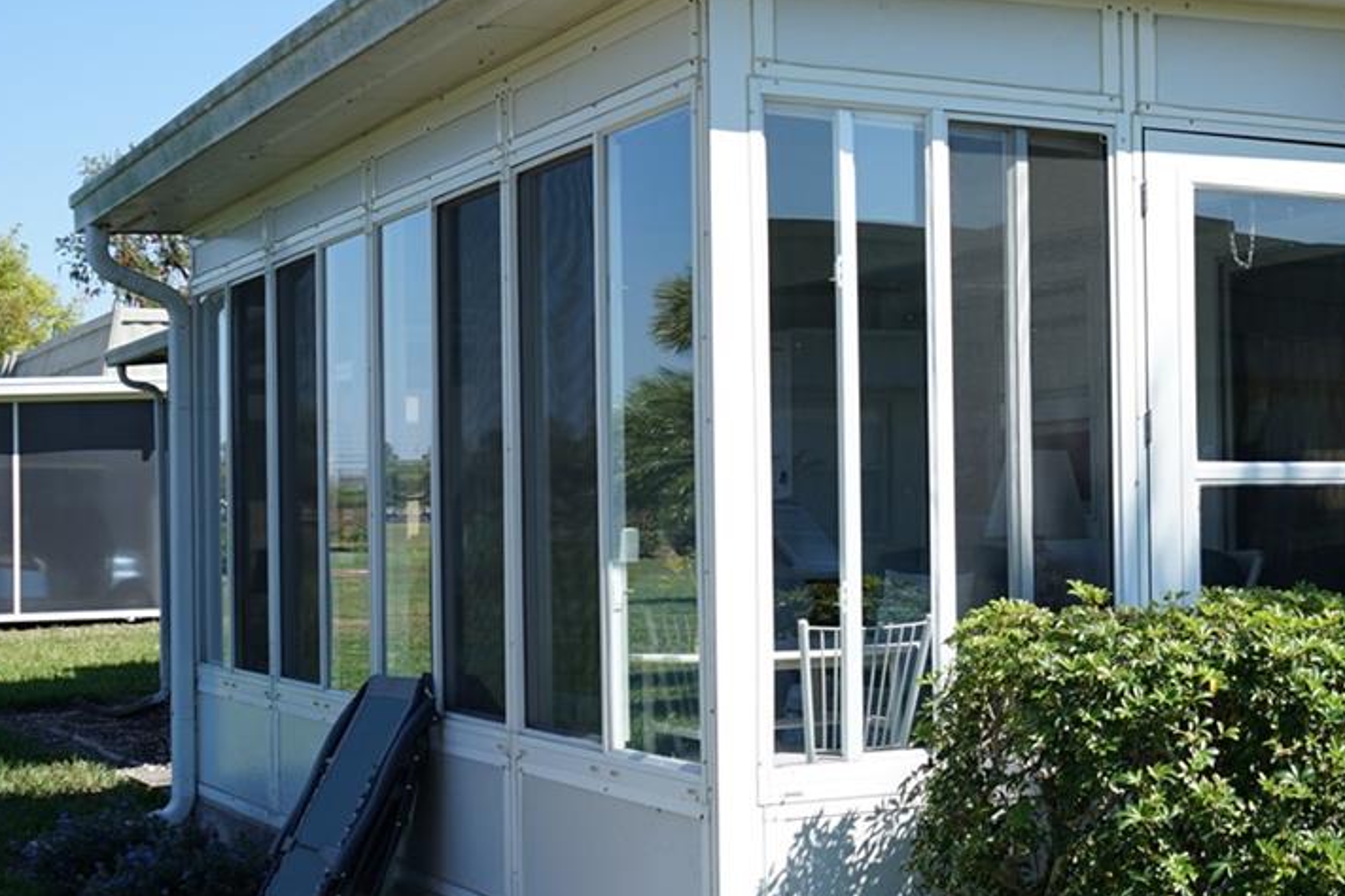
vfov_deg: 21.6
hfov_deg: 30.1
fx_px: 2354
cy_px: 457
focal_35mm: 63
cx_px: 1279
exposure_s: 1/400
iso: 100
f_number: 5
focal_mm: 28
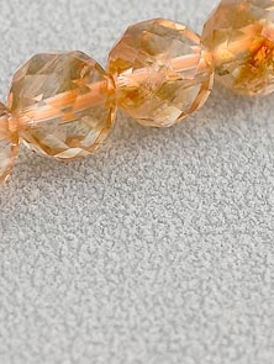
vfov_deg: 6.0
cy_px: 149
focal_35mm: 332
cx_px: 27
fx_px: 3496
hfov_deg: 4.5
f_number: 2.67
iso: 125
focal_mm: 22.48
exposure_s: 1/160
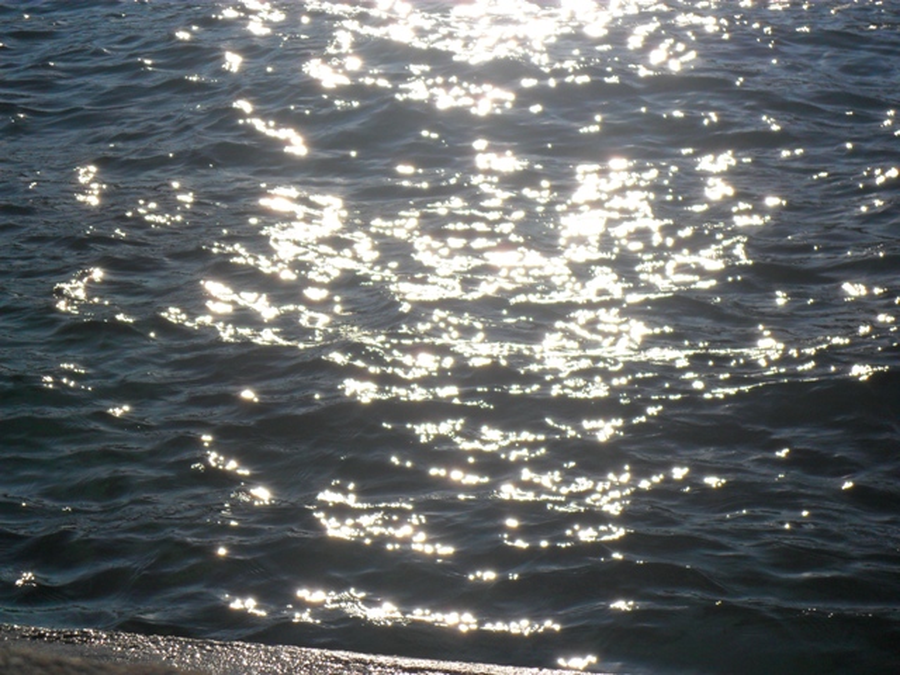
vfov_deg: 14.1
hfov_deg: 18.7
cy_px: 338
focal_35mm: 105
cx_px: 450
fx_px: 2730
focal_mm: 18.9
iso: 80
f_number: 14.2
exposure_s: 1/350
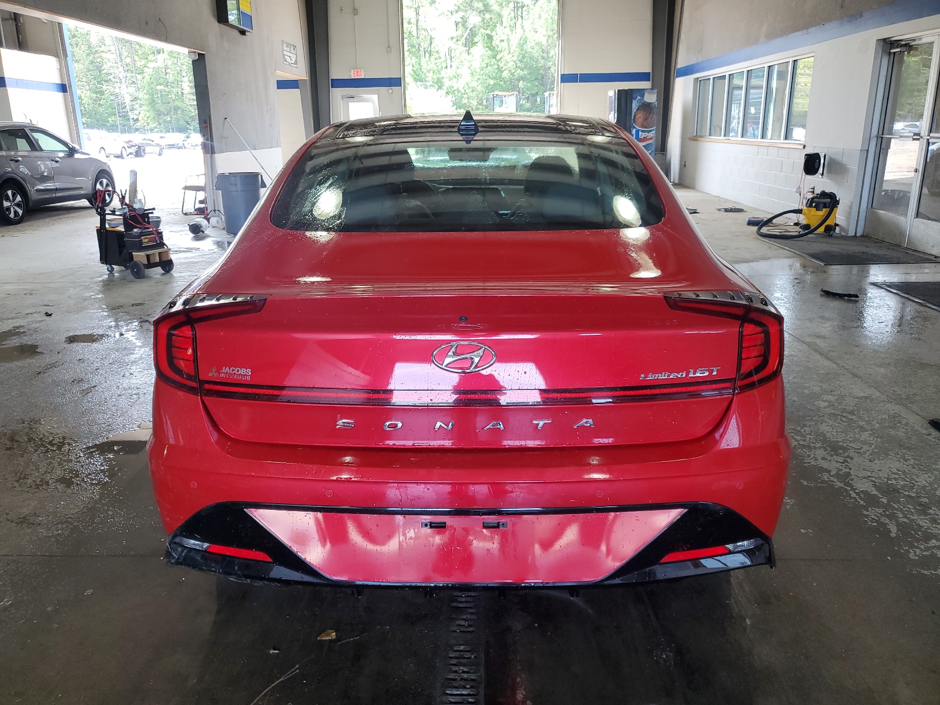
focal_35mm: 26
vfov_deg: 53.1
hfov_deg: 67.3
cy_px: 352
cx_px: 470
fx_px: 706
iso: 61
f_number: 1.5
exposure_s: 1/120
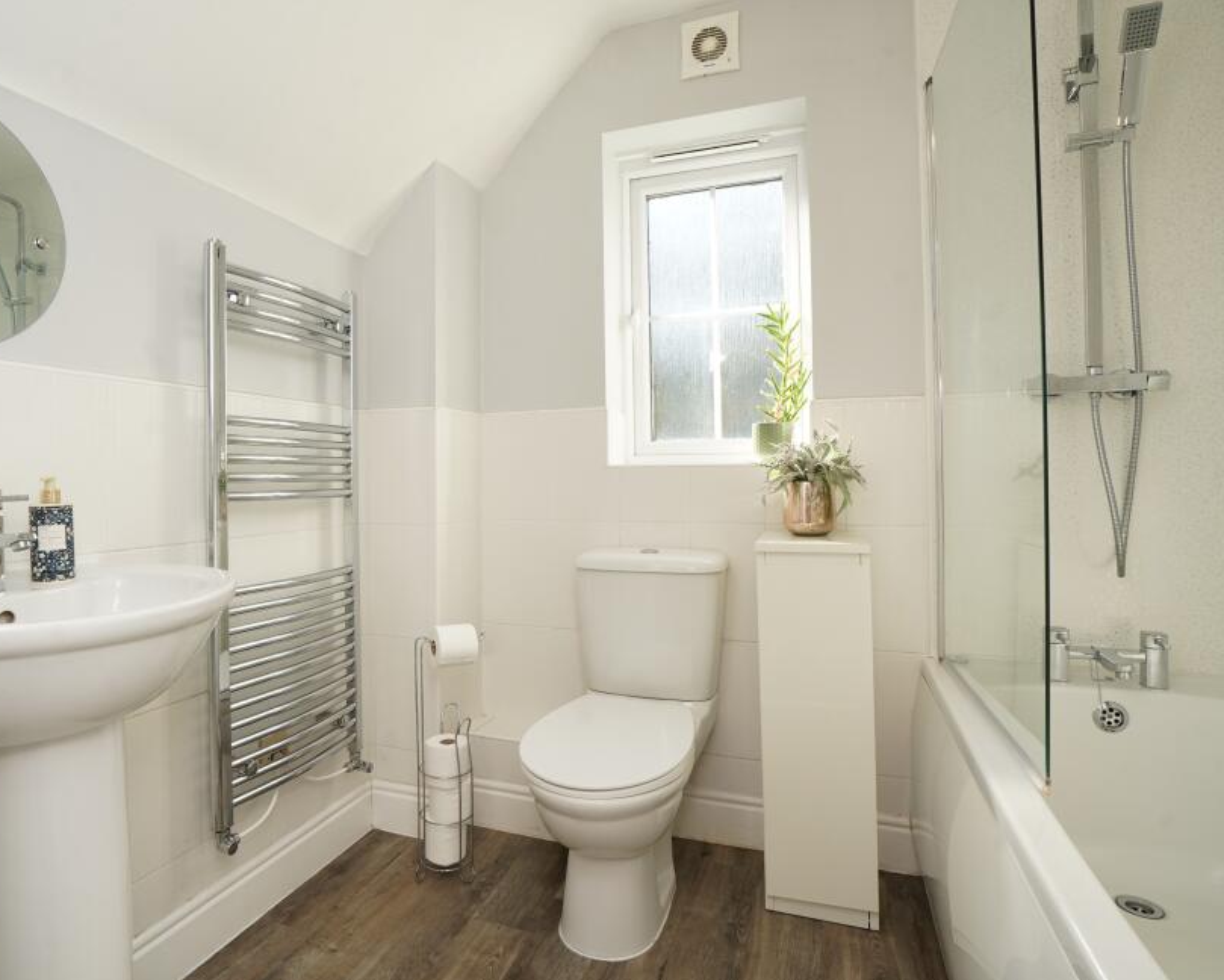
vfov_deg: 70.8
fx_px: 689
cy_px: 467
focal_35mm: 19
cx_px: 558
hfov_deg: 83.1
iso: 500
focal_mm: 16
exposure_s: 1/60
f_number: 8
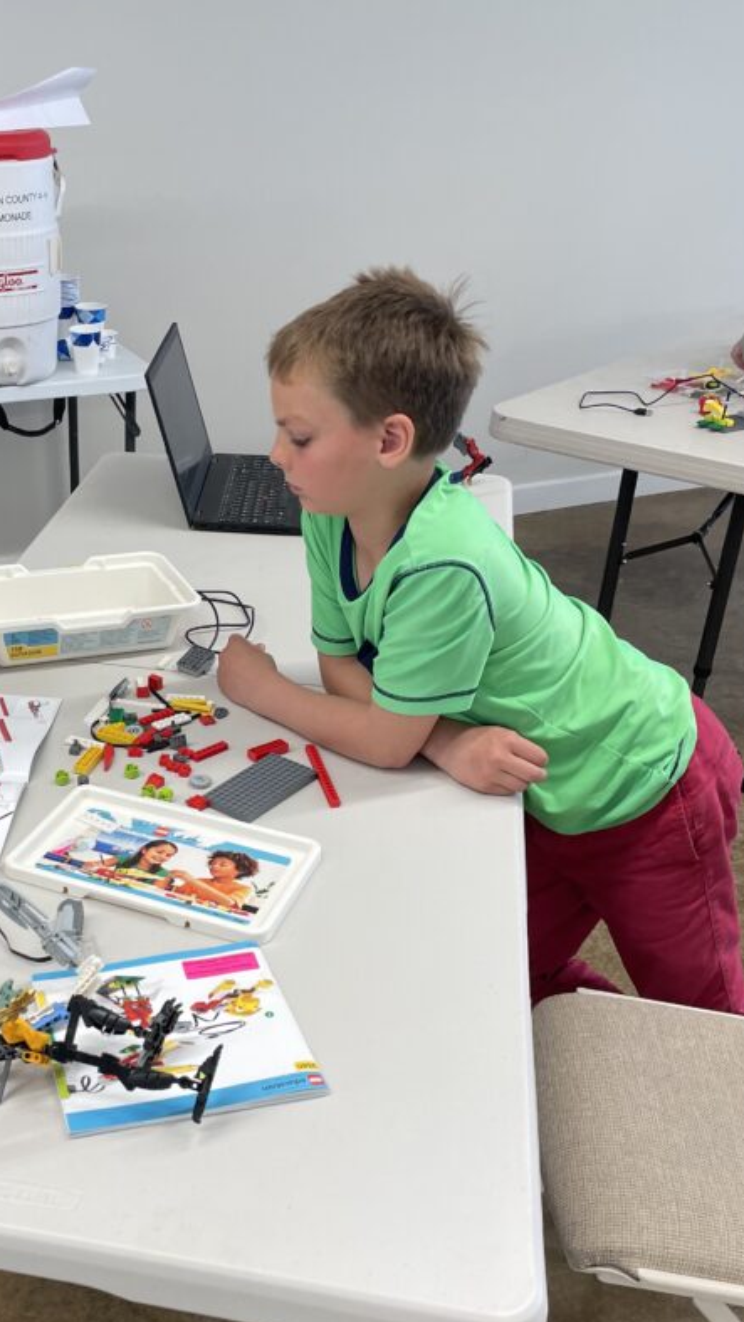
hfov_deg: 30.2
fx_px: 1332
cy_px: 766
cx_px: 118
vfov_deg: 52.5
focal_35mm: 38
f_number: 1.6
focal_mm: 4.2
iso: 80
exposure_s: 1/121
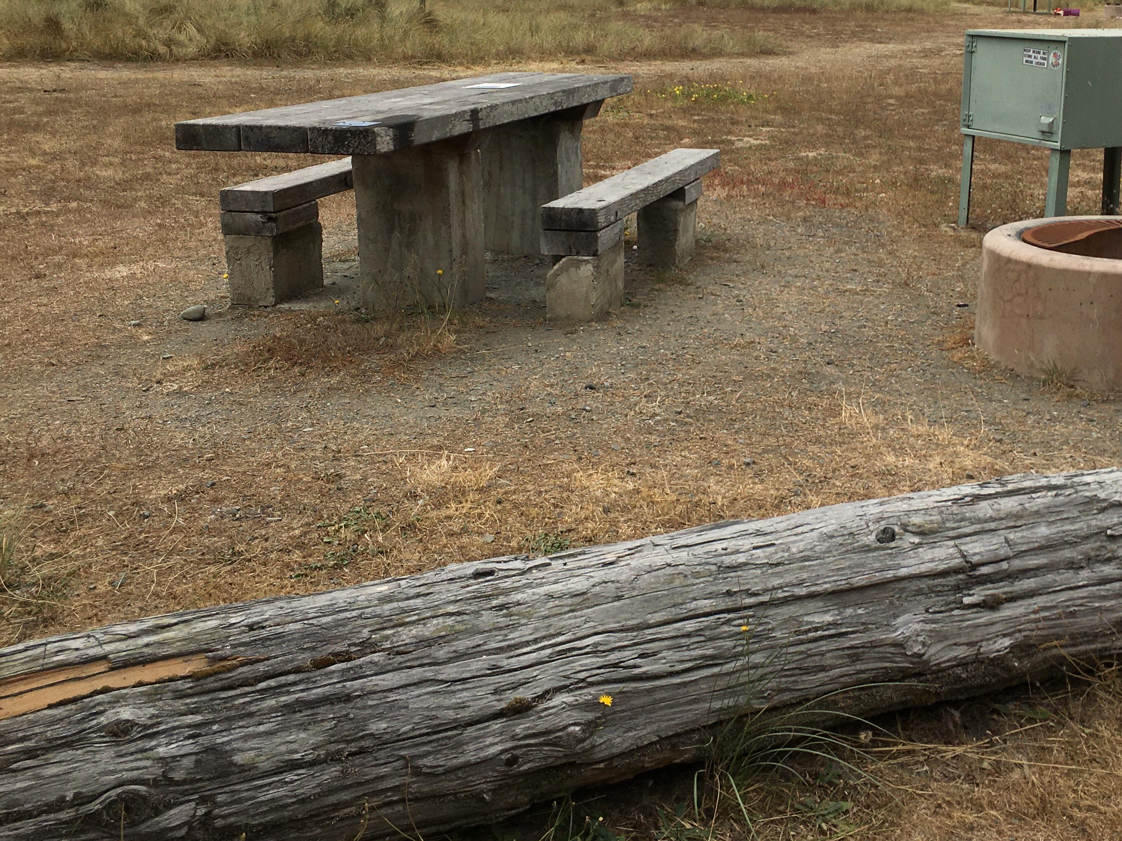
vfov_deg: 33.2
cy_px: 262
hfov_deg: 43.2
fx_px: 1394
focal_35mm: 43
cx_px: 751
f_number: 2.2
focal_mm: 4.15
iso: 25
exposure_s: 1/2653
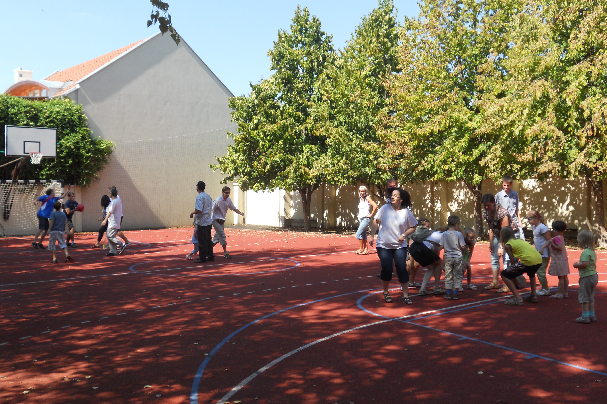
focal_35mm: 40
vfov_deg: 33.4
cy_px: 196
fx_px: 674
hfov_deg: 48.5
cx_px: 301
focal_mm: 6.9
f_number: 3.9
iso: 80
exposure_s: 1/320
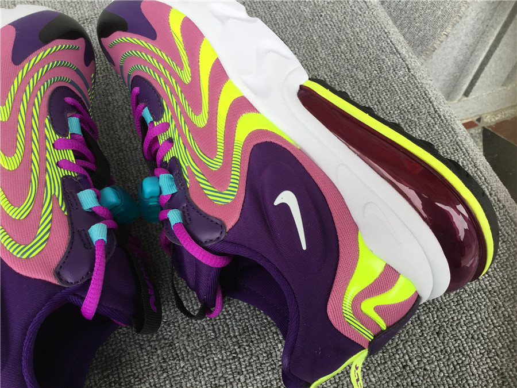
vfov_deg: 45.4
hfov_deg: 58.4
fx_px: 463
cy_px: 194
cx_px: 258
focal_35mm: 31
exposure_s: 1/124
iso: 25
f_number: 2.4
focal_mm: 3.3
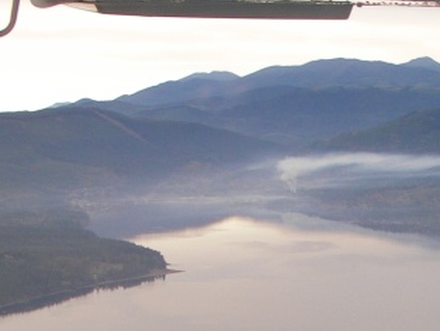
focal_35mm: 97
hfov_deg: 19.8
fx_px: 1233
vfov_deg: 14.7
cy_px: 418
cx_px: 396
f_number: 3.3
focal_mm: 6.3
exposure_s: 1/125
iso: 50
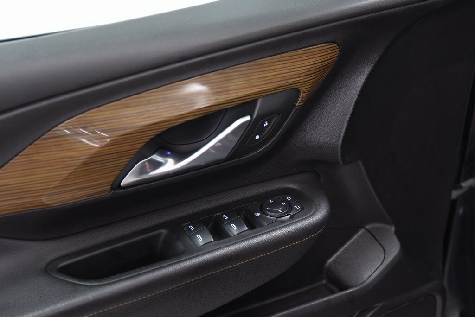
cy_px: 158
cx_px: 238
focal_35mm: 62
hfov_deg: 32.4
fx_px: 818
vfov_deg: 21.9
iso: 1600
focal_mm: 62
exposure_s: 1/20
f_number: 4.5
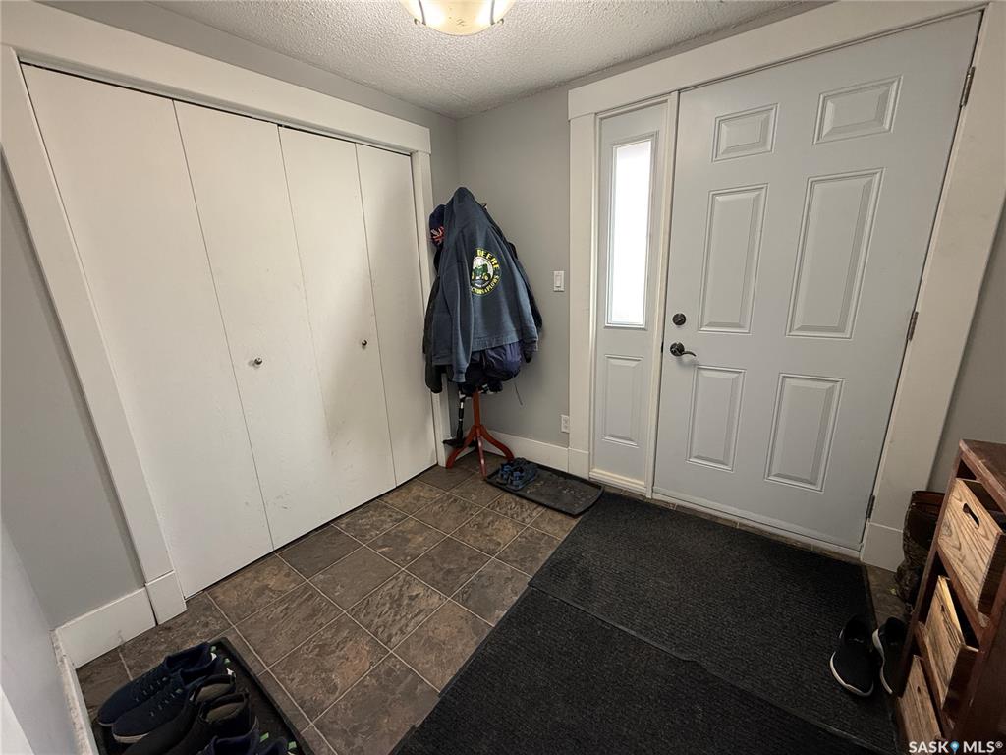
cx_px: 503
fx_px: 407
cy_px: 378
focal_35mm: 14
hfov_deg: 102.1
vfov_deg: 85.7
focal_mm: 2.22
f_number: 2.2
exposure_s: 1/60
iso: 200
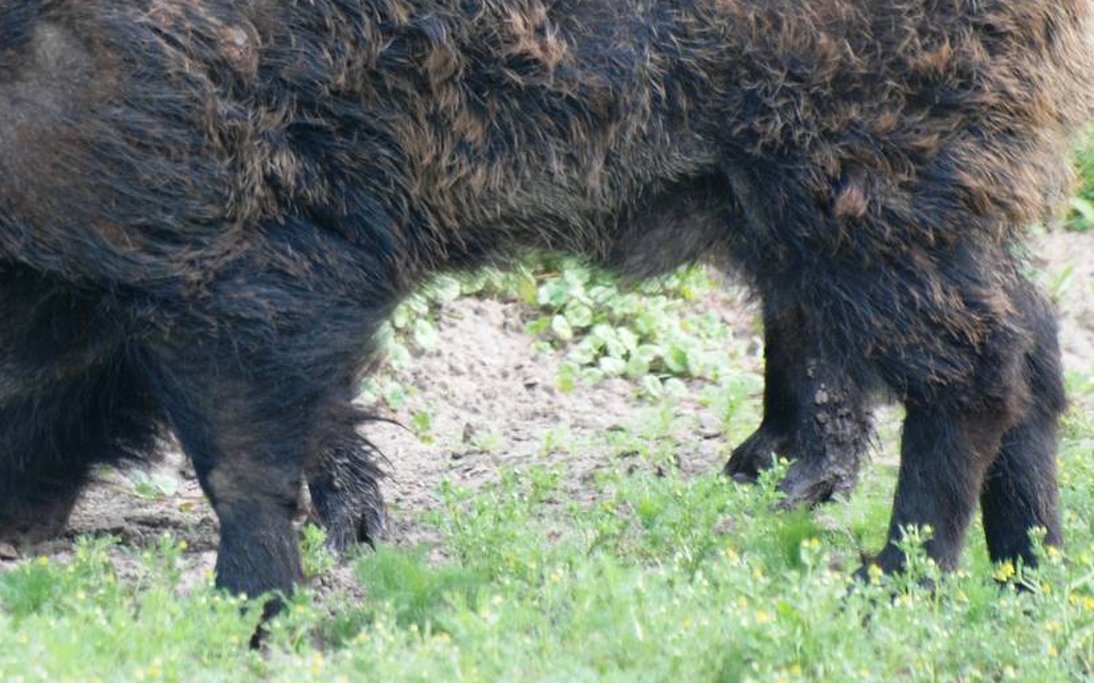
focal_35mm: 890
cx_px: 291
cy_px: 100
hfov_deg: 2.4
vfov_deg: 1.5
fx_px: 26532
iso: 400
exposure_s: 1/200
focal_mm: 300
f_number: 5.6
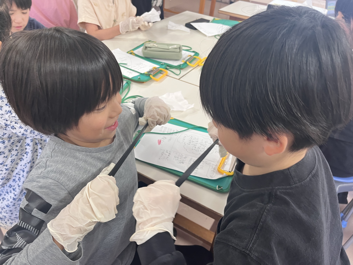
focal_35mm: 26
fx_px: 265
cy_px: 132
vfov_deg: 53.1
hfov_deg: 67.3
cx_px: 176
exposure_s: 1/60
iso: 125
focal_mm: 5.1
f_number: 1.6
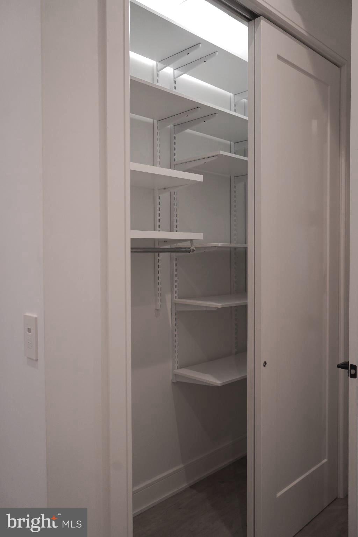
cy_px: 268
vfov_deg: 63.7
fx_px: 433
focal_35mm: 29
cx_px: 179
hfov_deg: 45.0
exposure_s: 1/160
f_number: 4
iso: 1250
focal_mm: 29
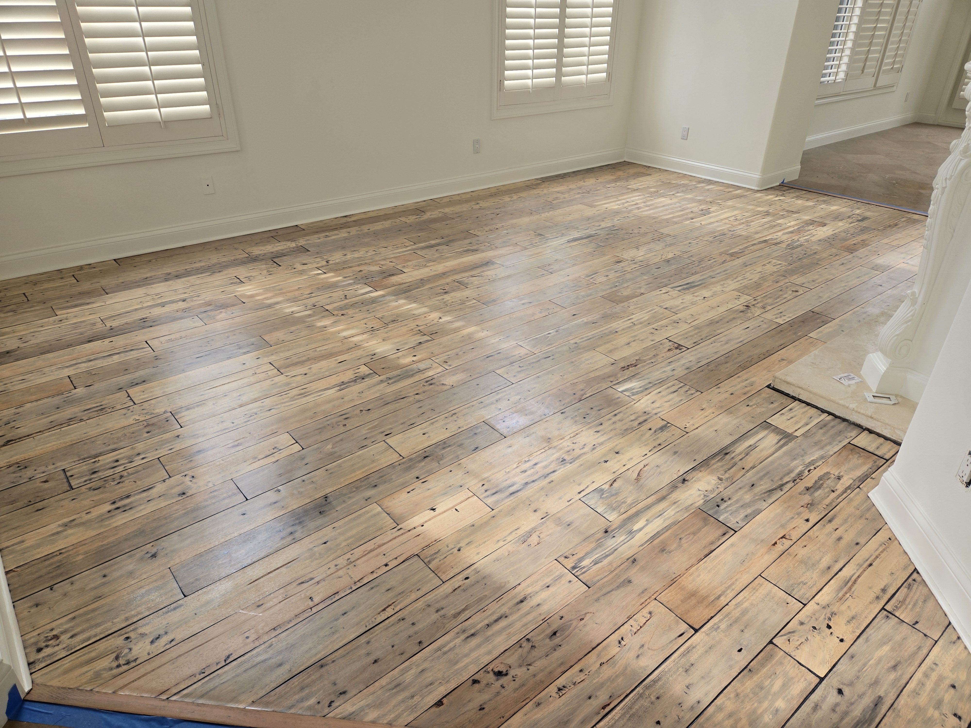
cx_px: 486
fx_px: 645
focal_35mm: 23
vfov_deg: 58.9
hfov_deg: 73.9
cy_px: 364
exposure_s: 1/180
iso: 50
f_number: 1.8
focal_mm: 5.4
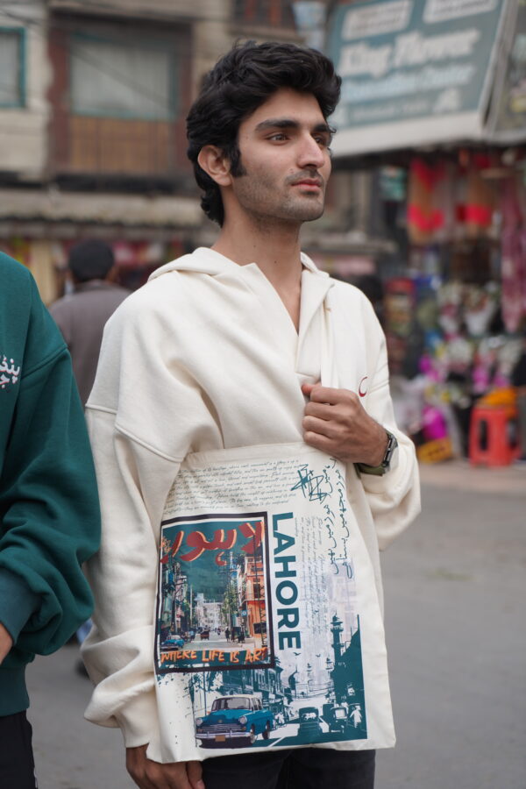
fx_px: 1534
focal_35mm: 70
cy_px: 394
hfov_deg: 19.5
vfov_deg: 28.8
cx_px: 263
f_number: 4
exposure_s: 1/160
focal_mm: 70
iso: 125
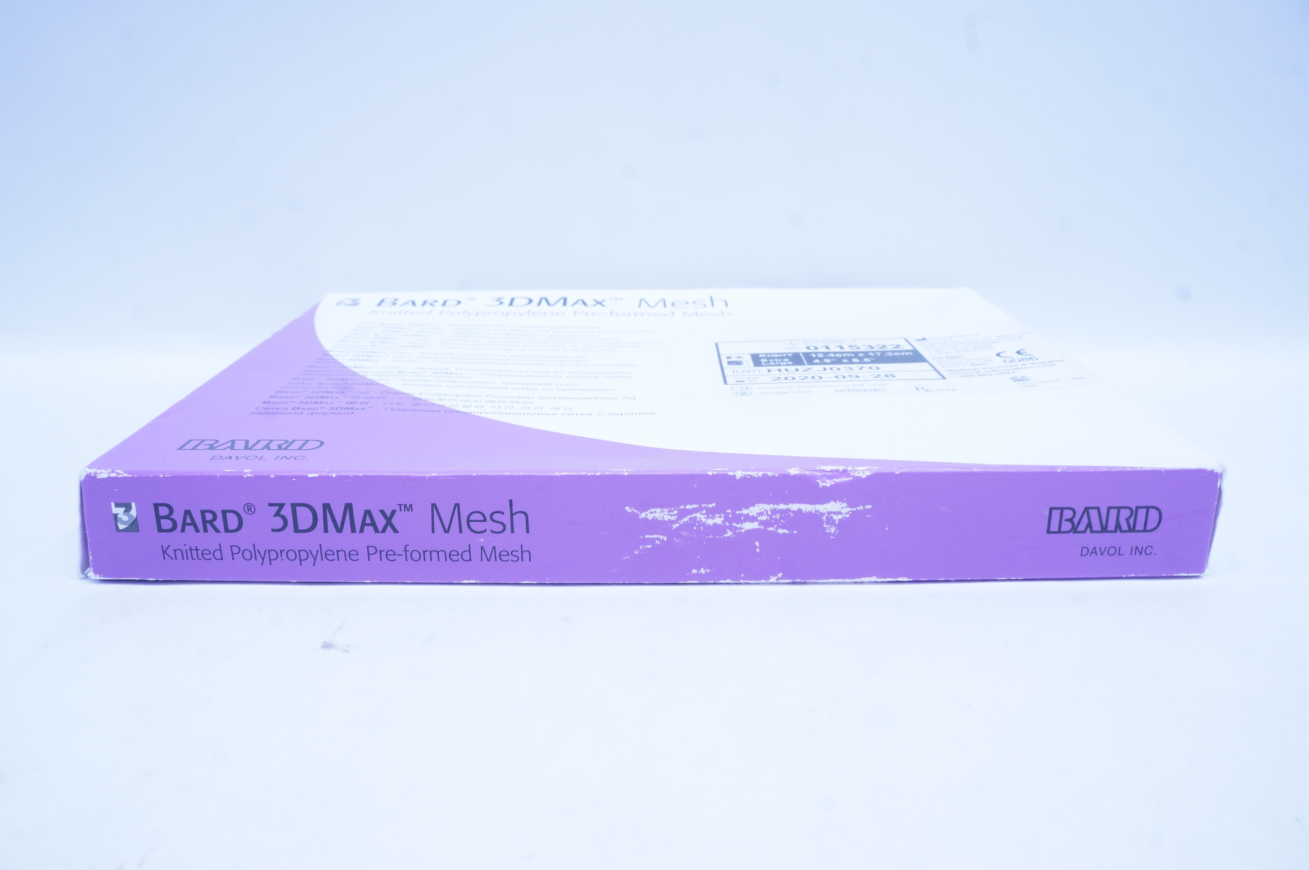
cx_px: 654
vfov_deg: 47.8
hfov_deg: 67.4
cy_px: 435
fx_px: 981
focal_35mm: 27
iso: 400
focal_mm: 18
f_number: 13
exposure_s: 1/13
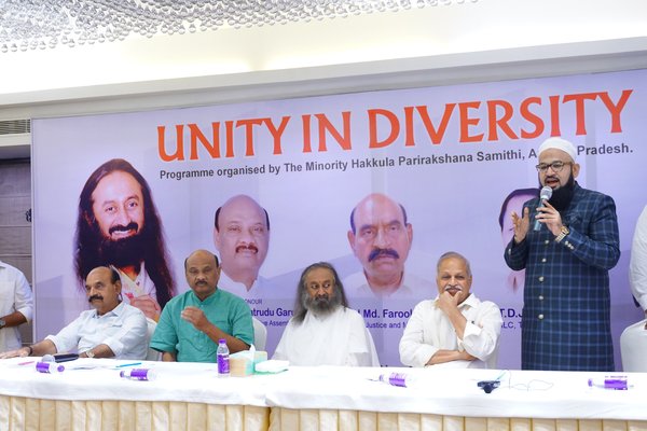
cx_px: 324
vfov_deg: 26.0
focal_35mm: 52
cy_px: 216
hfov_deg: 38.2
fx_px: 934
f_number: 2.8
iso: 2000
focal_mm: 34.7
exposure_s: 1/125
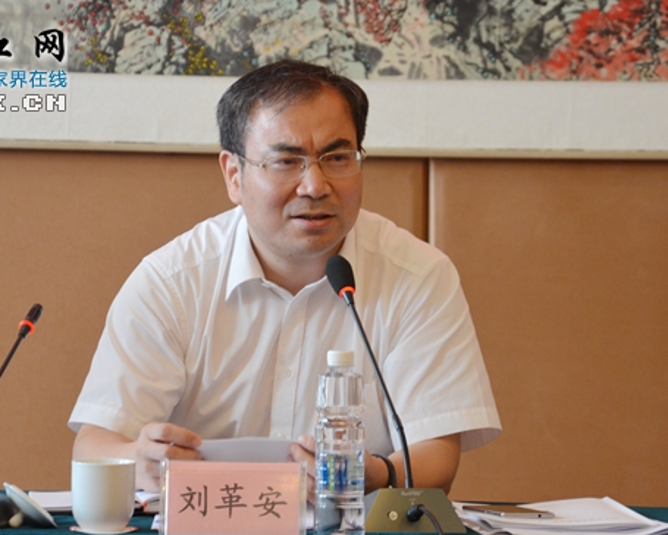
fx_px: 3530
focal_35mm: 179
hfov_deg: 10.8
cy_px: 268
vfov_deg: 8.7
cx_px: 273
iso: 1000
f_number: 5.6
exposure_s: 1/40
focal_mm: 105
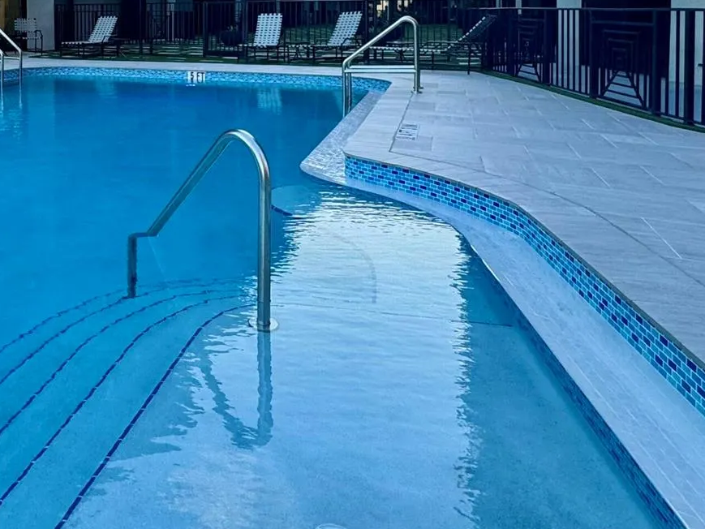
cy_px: 31
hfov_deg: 50.5
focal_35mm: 33
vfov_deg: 39.2
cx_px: 101
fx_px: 672
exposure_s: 1/99
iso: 80
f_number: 2.2
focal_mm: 2.22
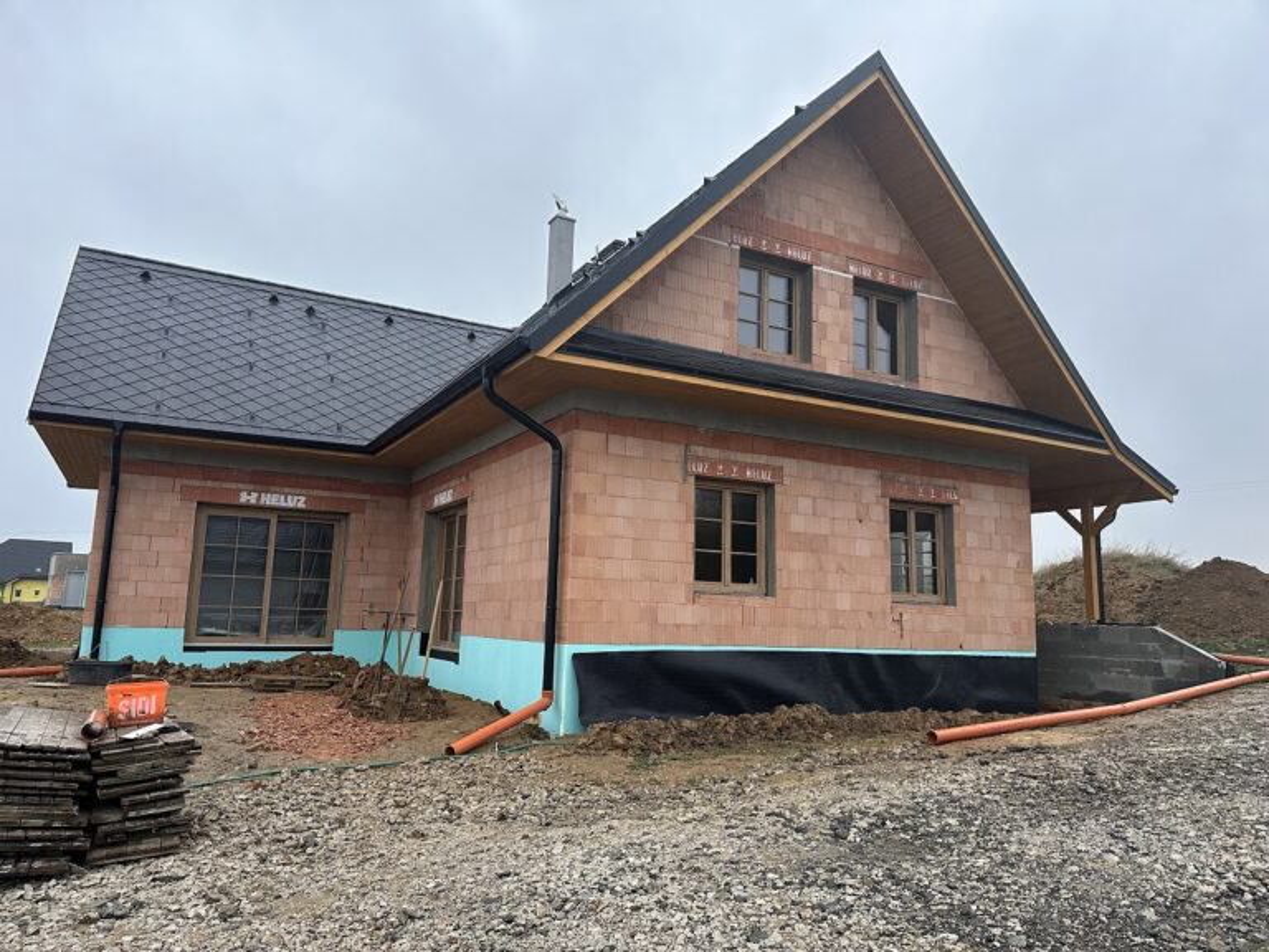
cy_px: 476
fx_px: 880
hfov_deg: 71.6
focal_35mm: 24
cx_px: 634
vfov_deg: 56.8
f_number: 1.78
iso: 250
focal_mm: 6.86
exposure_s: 1/86
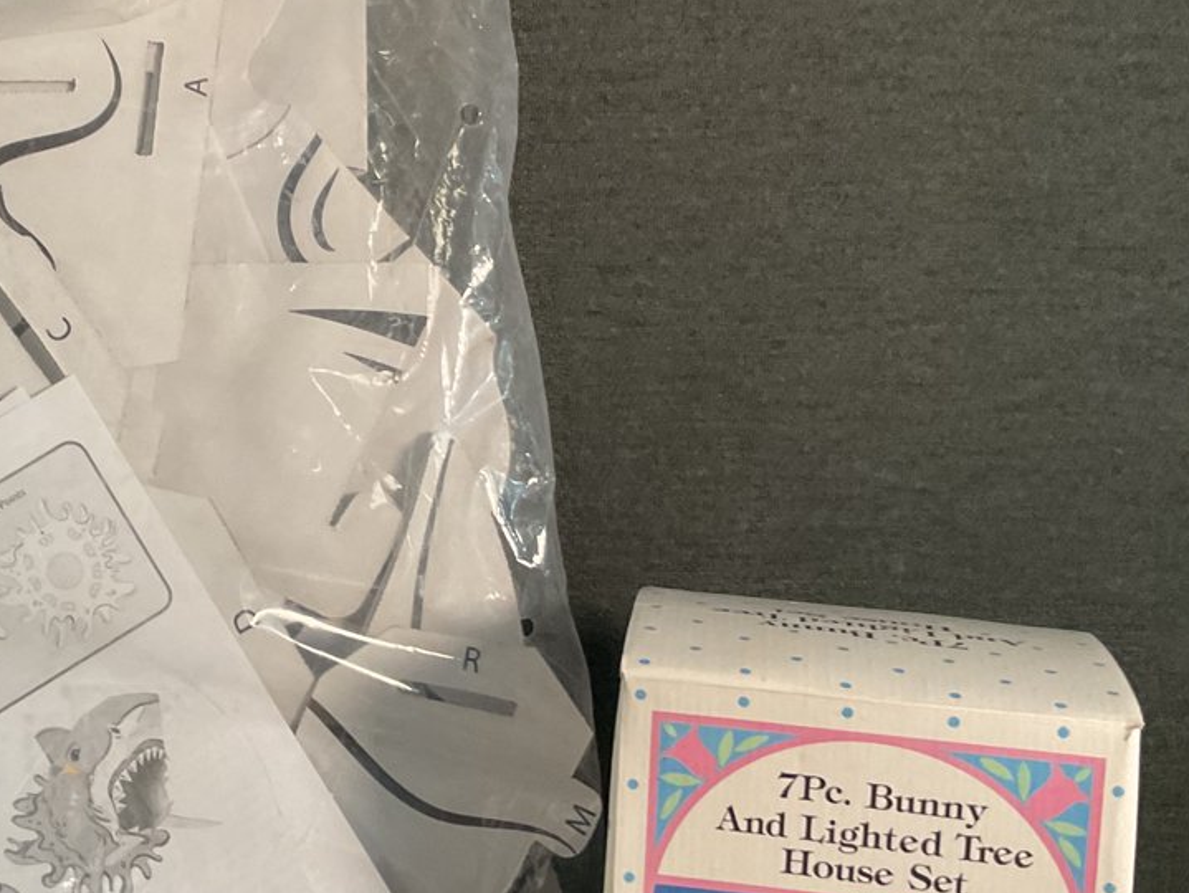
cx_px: 208
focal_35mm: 61
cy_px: 416
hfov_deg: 30.7
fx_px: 2096
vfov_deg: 24.0
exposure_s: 1/60
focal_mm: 3
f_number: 1.8
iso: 100
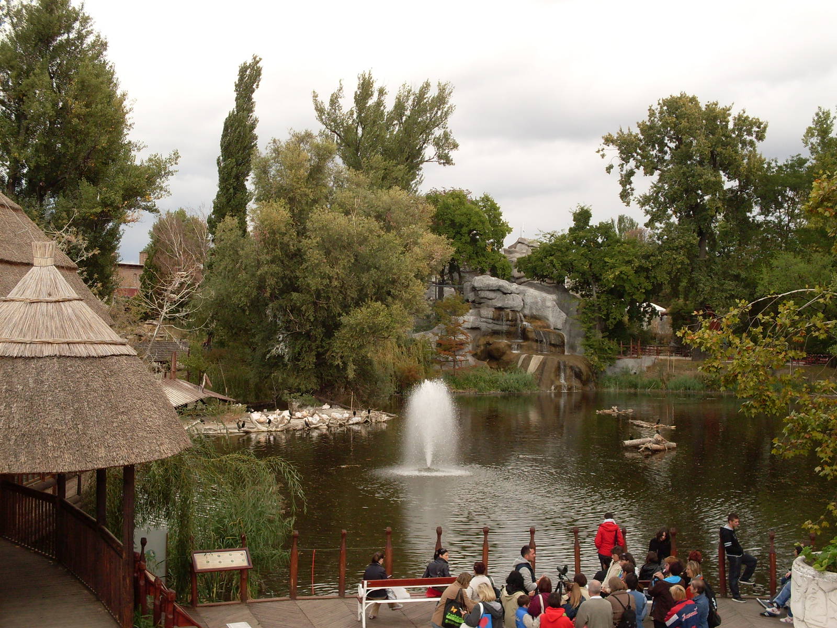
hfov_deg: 38.9
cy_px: 314
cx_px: 418
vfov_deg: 29.7
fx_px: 1185
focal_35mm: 49
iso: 80
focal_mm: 8.1
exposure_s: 1/500
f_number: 3.1
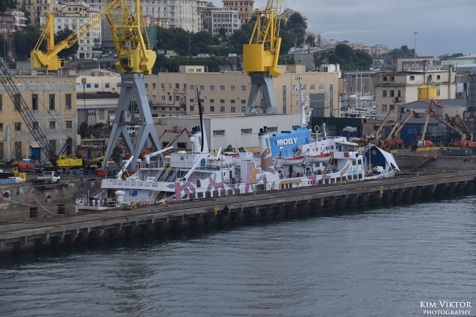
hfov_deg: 16.1
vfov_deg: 10.7
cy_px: 158
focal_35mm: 128
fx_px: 1685
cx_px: 238
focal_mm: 85
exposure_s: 1/160
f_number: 6.3
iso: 400
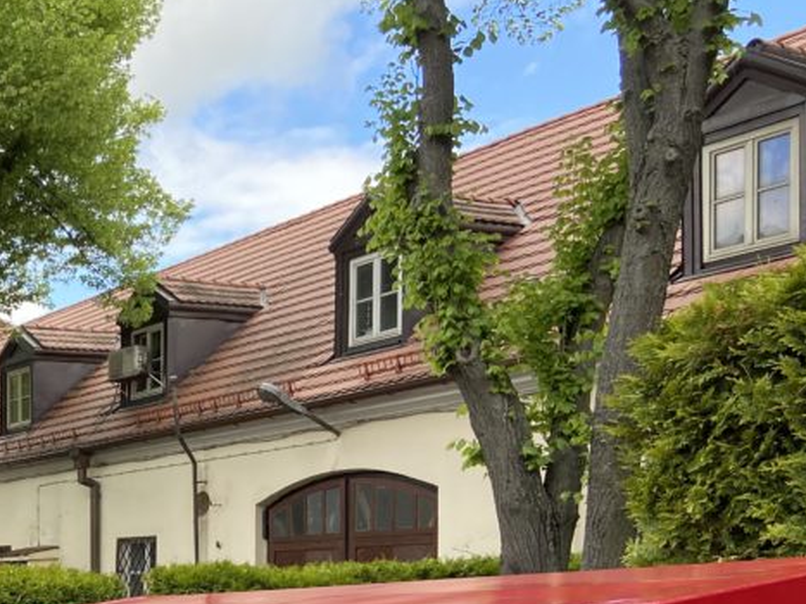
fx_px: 1327
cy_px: 642
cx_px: -71
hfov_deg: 30.4
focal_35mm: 57
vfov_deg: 24.2
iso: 32
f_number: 1.8
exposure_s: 1/299
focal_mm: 4.25
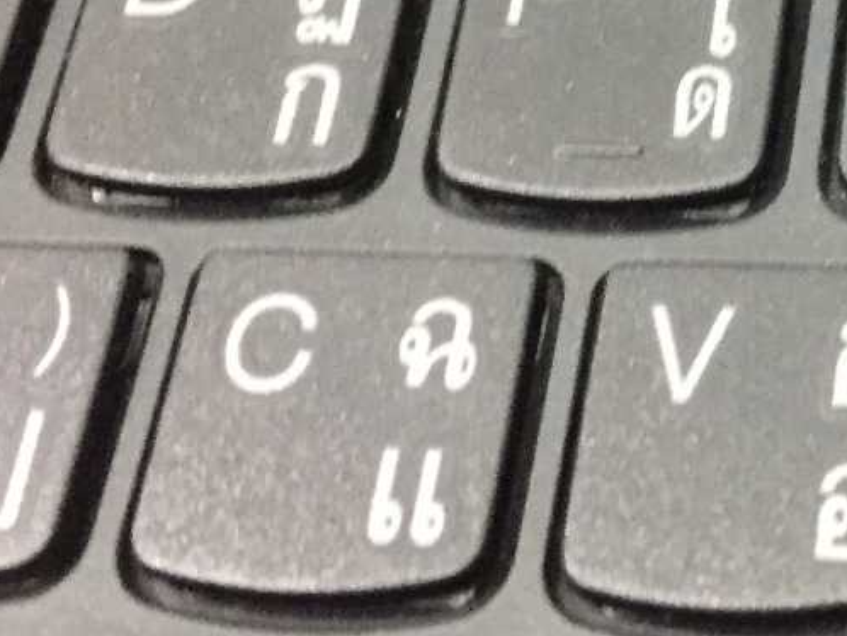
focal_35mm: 95
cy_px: -90
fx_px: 2326
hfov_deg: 19.3
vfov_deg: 15.1
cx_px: 1054
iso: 320
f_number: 2.2
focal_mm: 4.15
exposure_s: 1/17
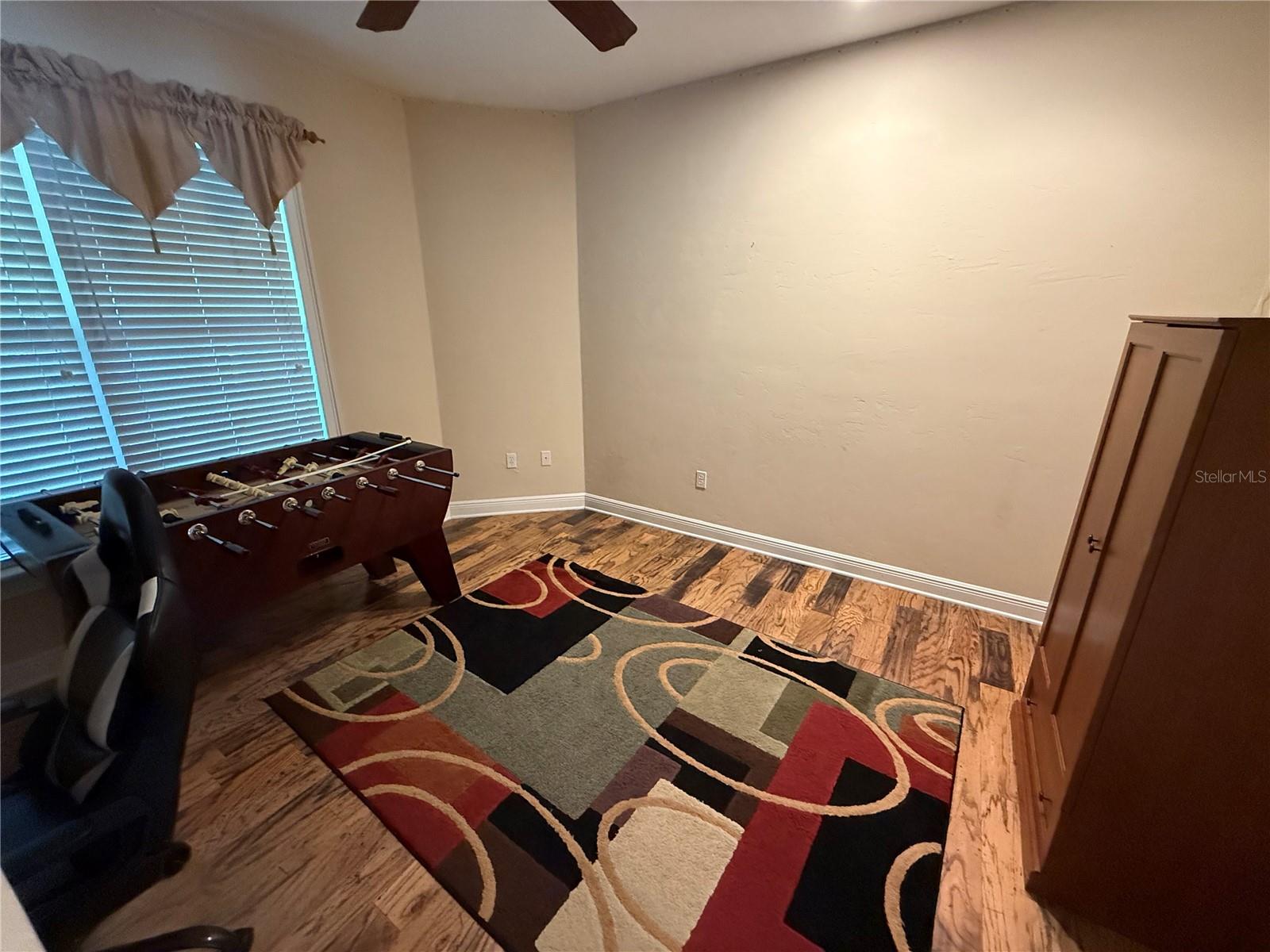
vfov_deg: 85.7
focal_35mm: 14
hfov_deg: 102.1
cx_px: 635
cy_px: 476
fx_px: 514
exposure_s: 1/60
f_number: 2.2
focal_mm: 2.22
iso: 800
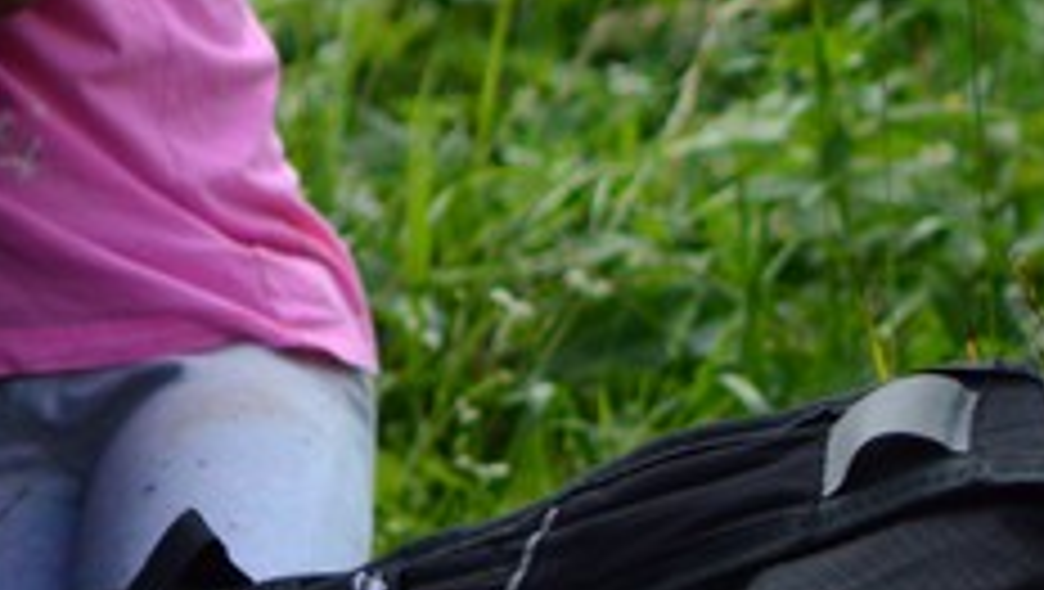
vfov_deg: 5.0
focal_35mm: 242
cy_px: -534
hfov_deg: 8.6
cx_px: -806
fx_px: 6714
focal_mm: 35
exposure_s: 1/3200
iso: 100
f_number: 1.8
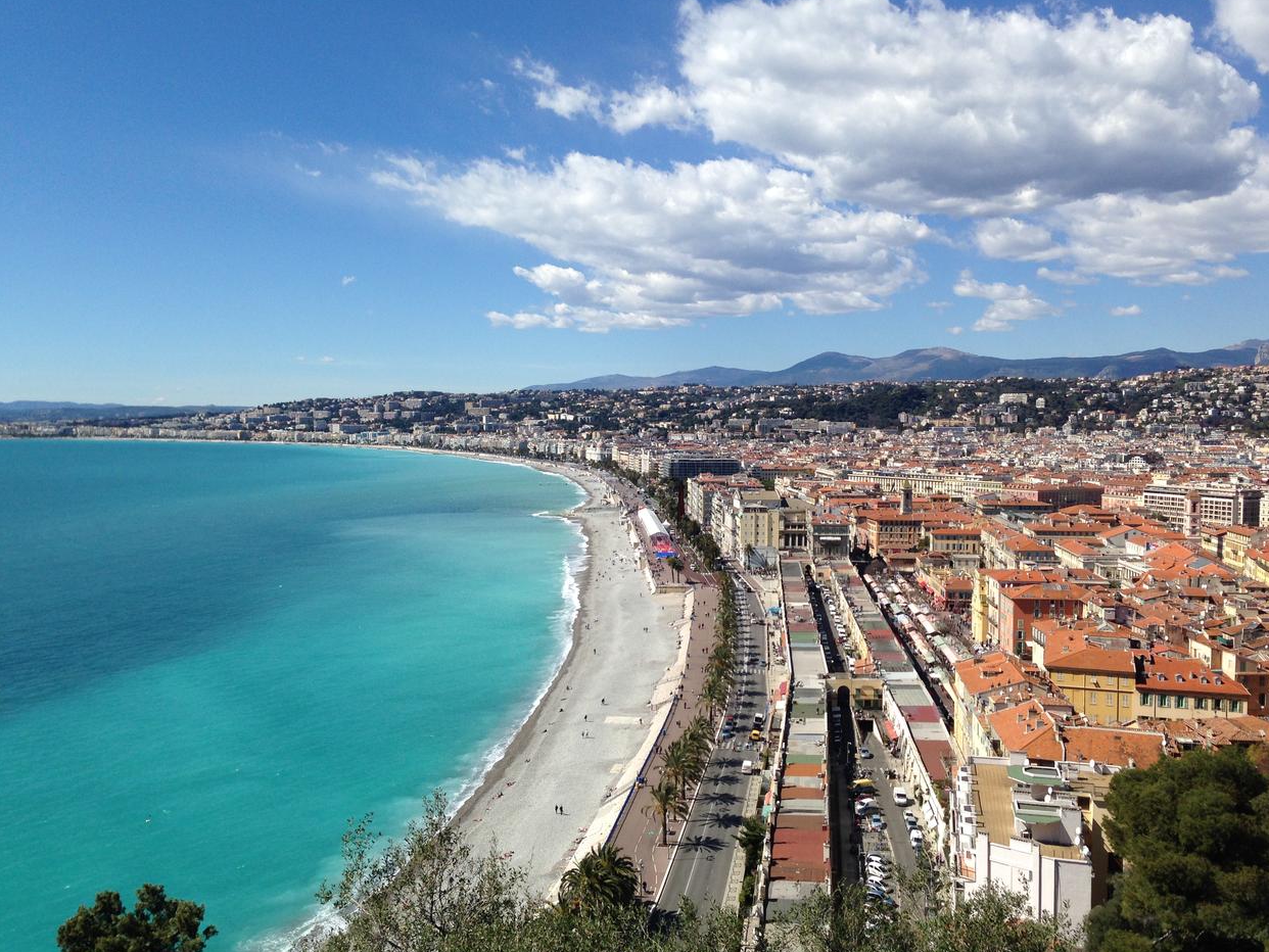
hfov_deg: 53.9
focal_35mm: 34
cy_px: 483
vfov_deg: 41.8
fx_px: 1247
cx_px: 651
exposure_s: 1/2262
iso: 50
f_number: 2.4
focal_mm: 4.12
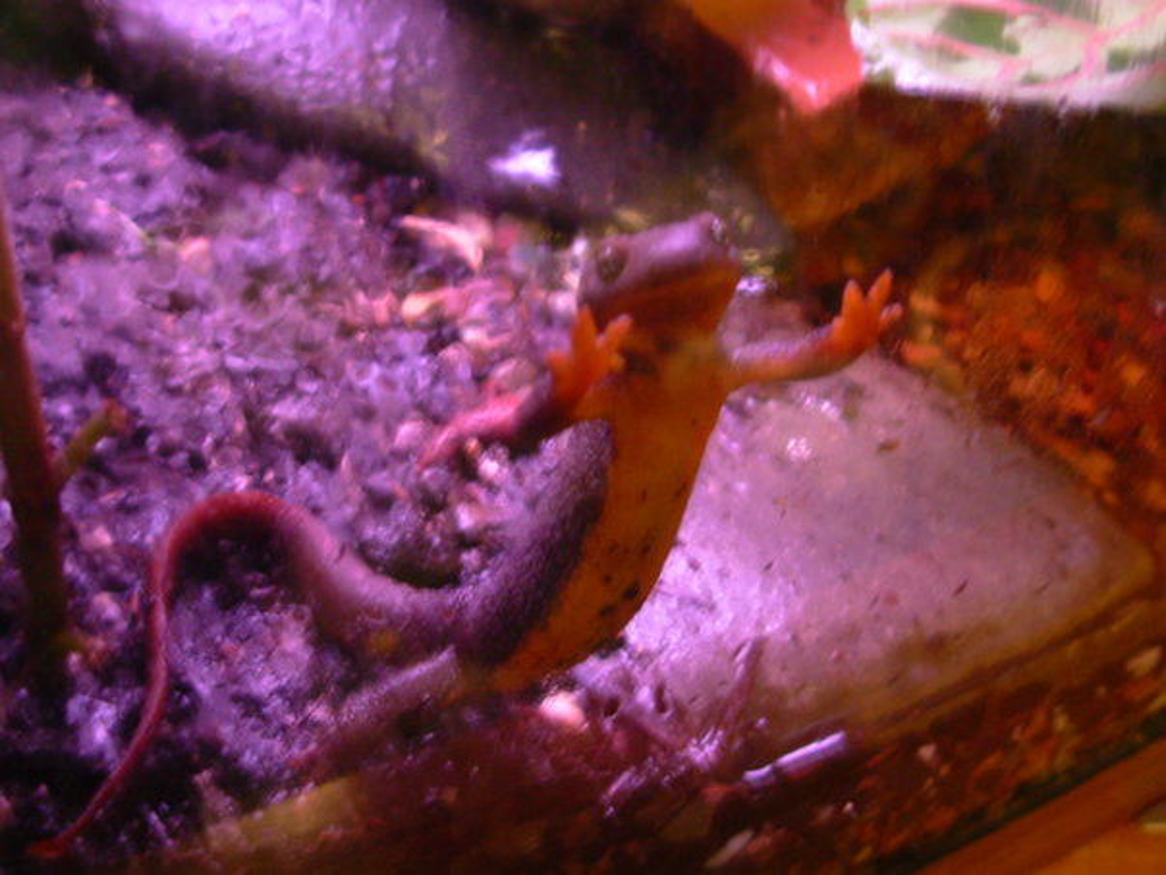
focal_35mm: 38
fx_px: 1280
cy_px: 438
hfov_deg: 49.0
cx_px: 583
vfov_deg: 37.7
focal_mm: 6.3
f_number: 2.9
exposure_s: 1/3.9
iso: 159
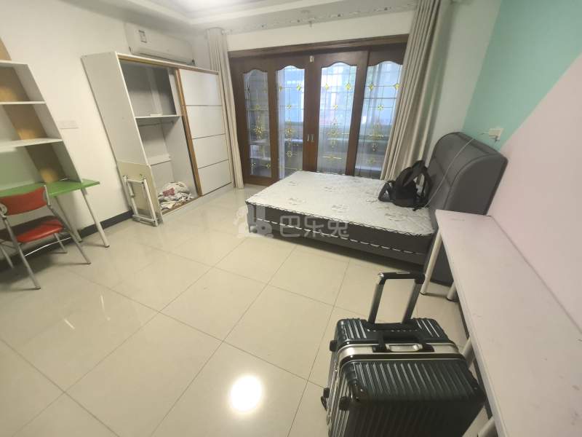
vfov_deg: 89.9
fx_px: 219
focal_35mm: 13
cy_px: 218
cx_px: 291
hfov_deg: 106.2
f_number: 2.2
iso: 400
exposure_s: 1/33.3
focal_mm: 1.95
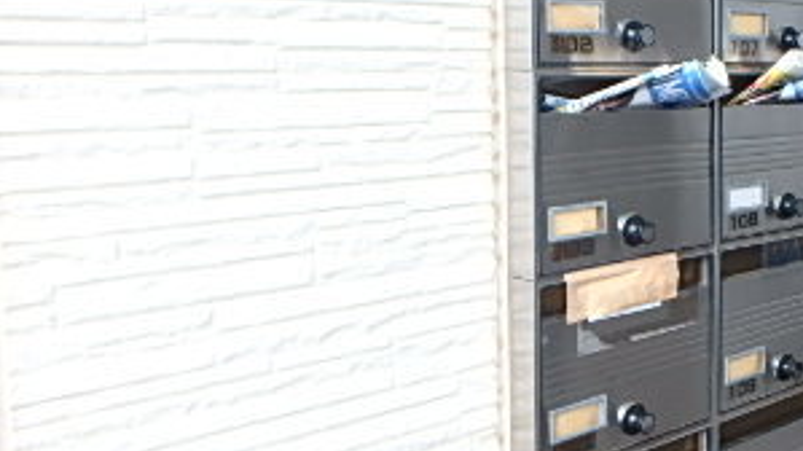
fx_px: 1043
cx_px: 814
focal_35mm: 49
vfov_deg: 24.4
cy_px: 174
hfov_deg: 37.4
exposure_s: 1/30
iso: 200
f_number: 3.5
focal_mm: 3.7
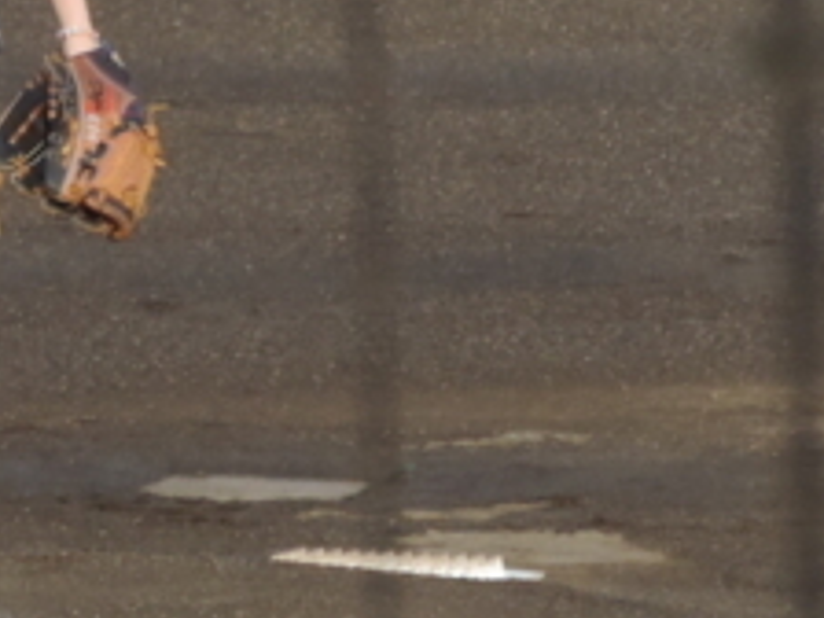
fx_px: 39872
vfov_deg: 0.9
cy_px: -143
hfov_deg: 1.2
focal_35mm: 1675
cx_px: -210
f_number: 4.9
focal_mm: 83.8
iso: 220
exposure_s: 1/250
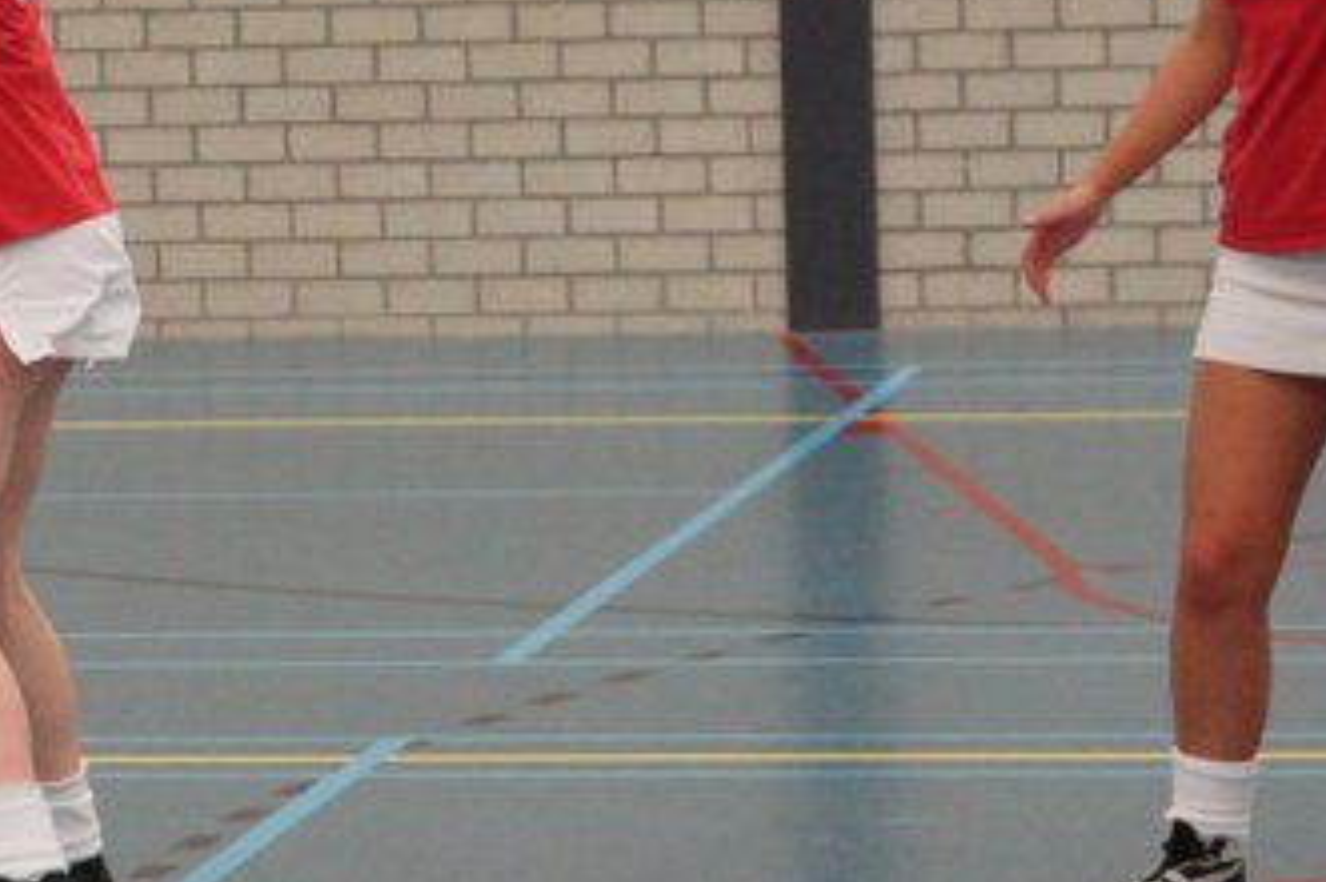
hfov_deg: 8.8
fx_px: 8537
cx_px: -264
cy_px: 152
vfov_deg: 5.9
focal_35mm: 232
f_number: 3.5
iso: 1600
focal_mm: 50
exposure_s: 1/250
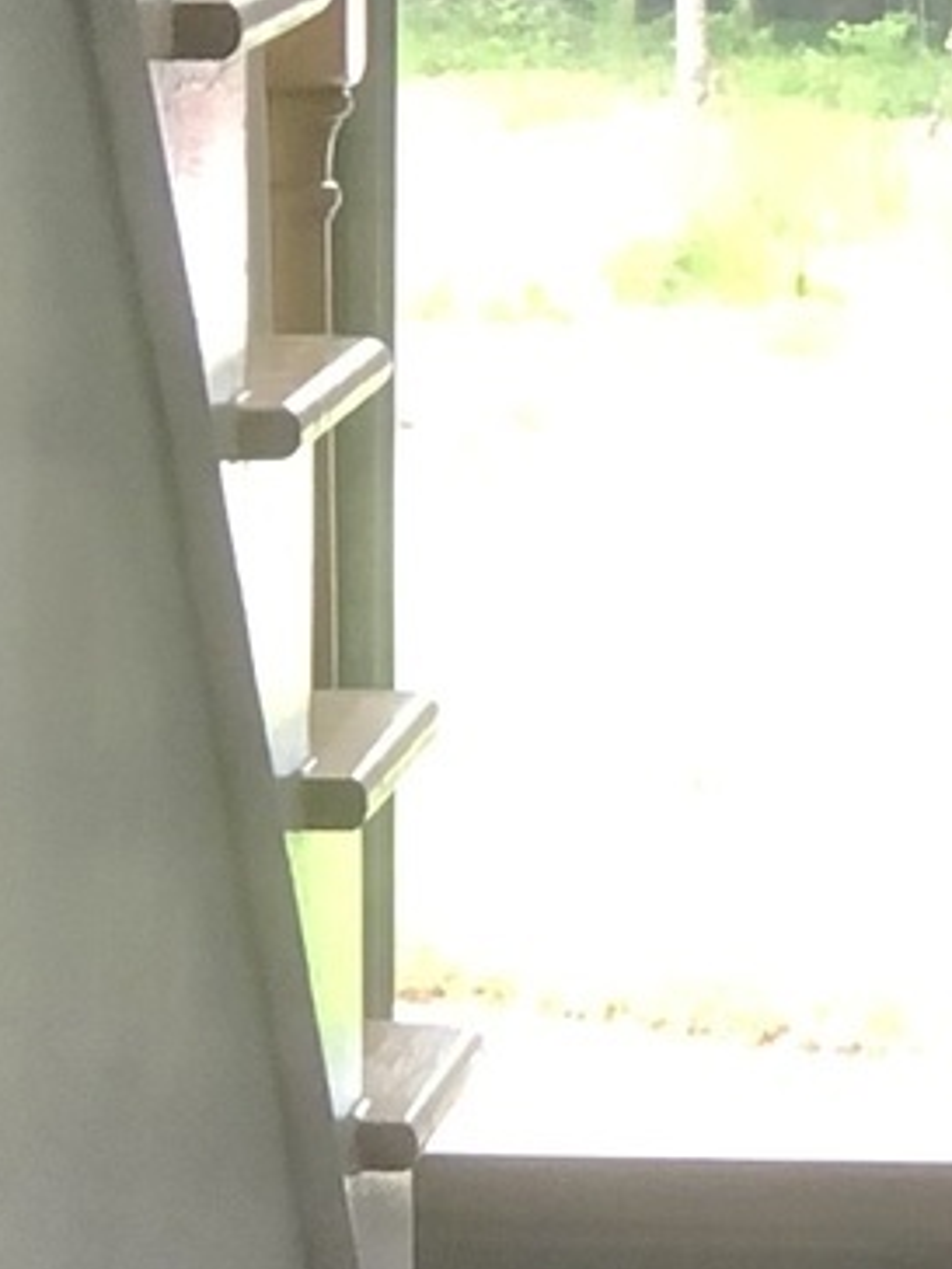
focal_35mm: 361
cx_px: 1315
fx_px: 13238
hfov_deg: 4.1
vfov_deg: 5.5
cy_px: 432
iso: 200
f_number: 2.8
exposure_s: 1/120
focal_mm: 6.6
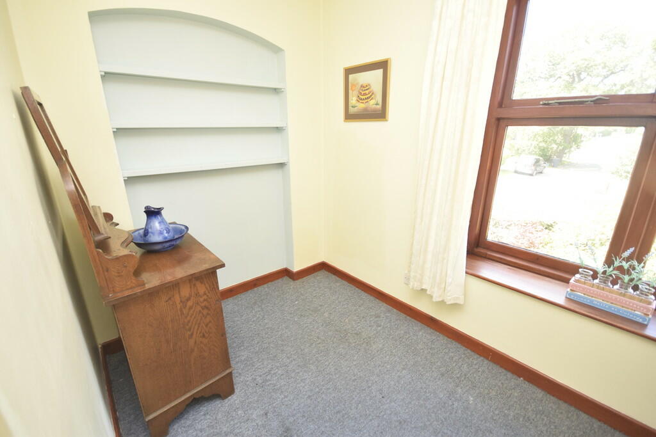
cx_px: 328
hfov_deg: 100.4
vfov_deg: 77.3
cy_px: 218
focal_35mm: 15
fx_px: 273
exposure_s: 1/100
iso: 800
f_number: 5
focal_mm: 10
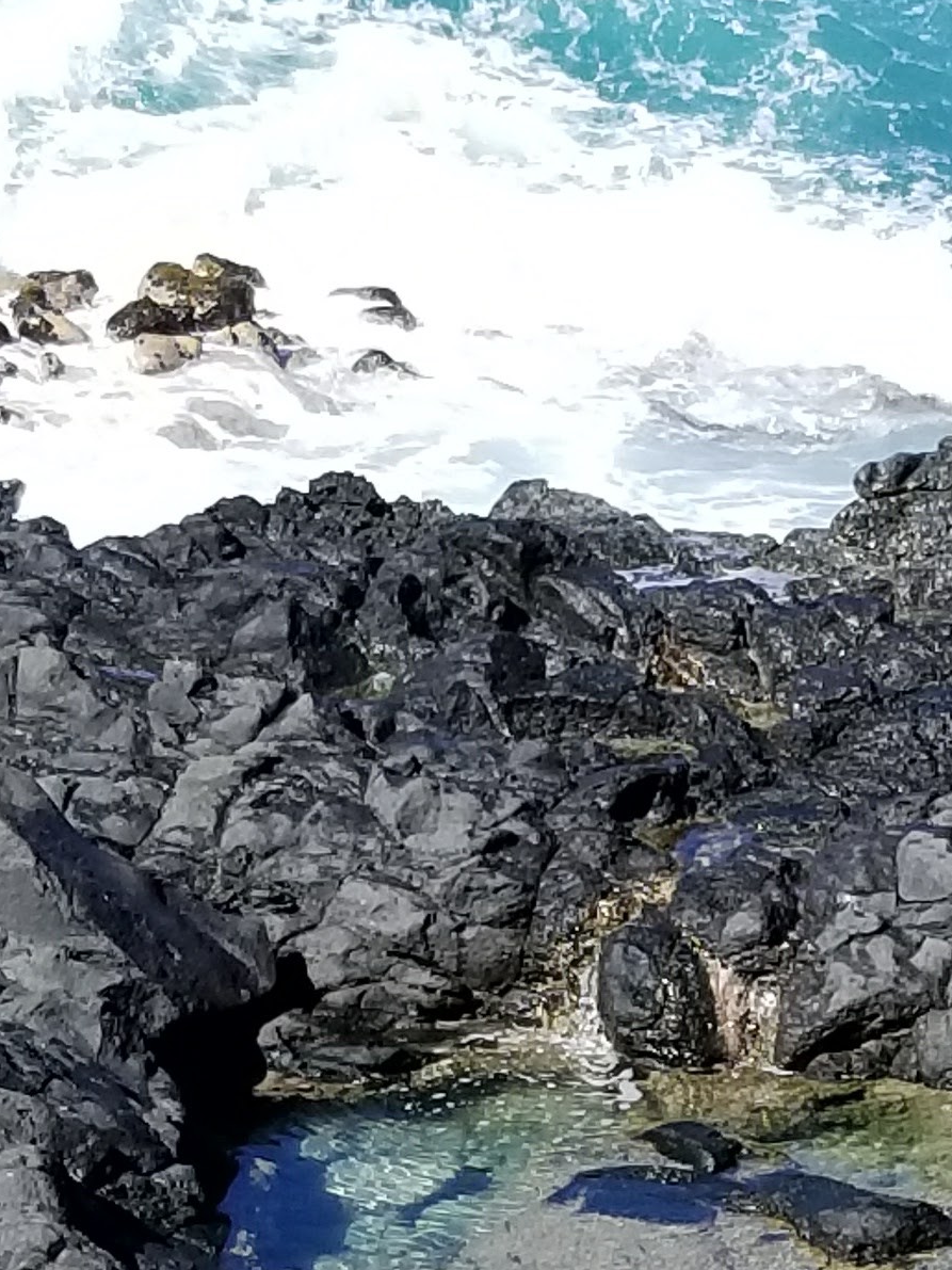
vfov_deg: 21.2
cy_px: 1390
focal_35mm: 88
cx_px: 1232
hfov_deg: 15.9
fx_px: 3227
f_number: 1.7
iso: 50
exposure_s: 1/1493
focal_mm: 4.25
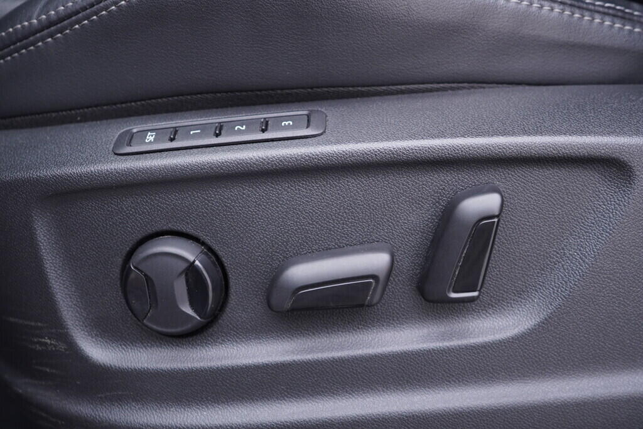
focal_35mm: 36
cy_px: 214
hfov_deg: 53.1
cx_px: 322
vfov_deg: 36.9
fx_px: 643
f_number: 2.8
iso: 250
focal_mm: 24
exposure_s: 1/40
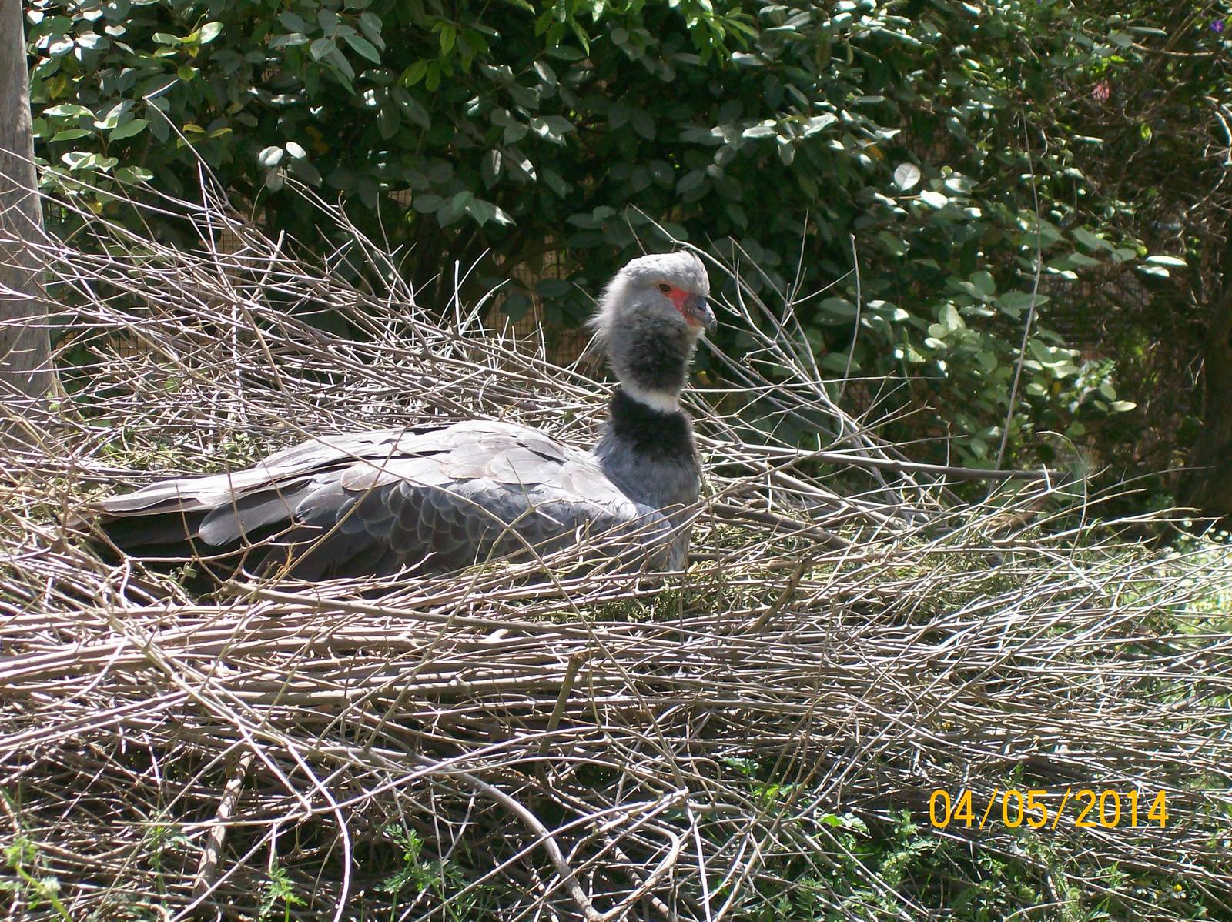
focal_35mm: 108
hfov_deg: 18.2
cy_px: 461
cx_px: 616
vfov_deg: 13.7
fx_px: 3841
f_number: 4.8
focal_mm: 18
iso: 80
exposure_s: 1/203
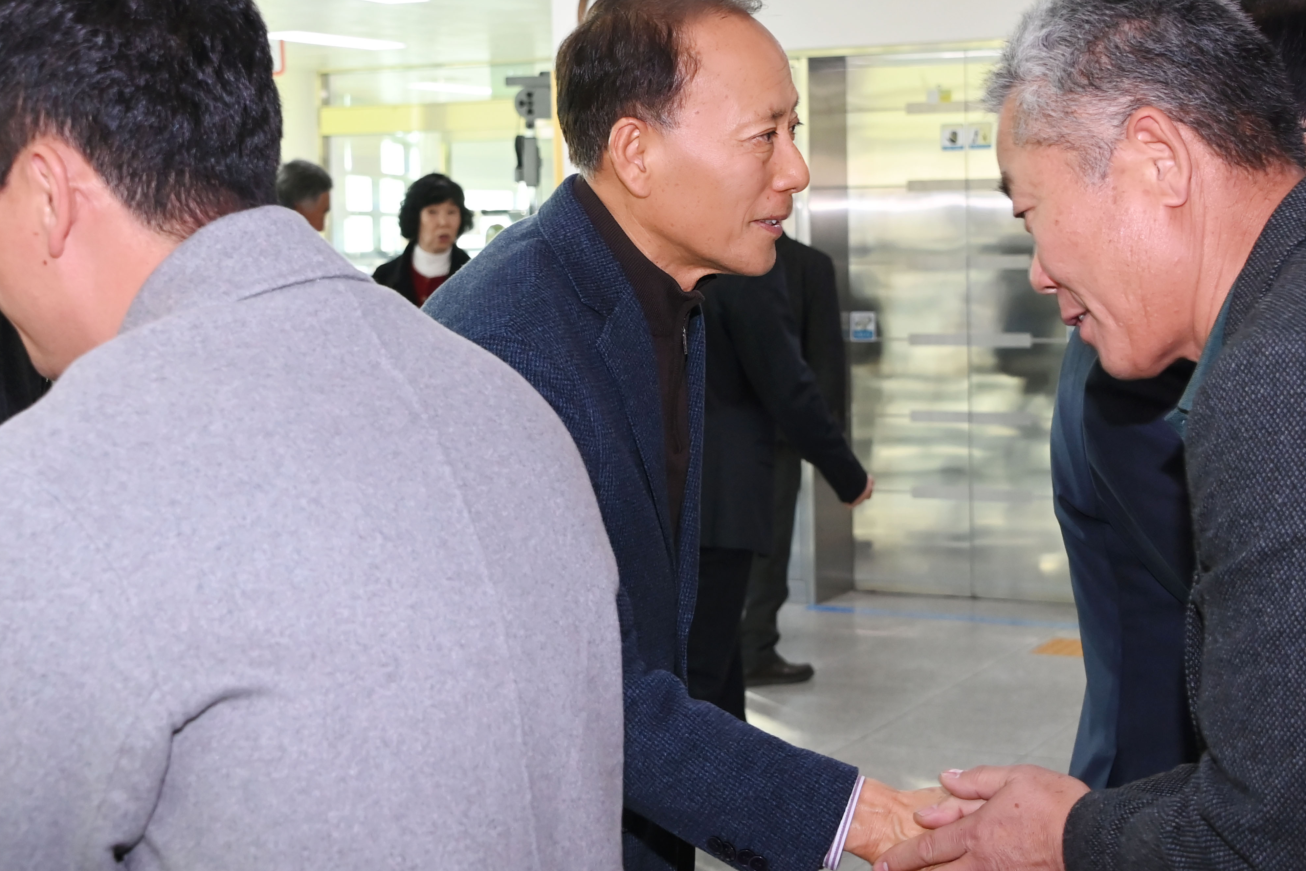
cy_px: 364
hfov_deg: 35.4
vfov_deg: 24.2
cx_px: 839
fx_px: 2031
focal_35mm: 56
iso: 2000
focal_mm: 40
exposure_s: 1/250
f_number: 6.3
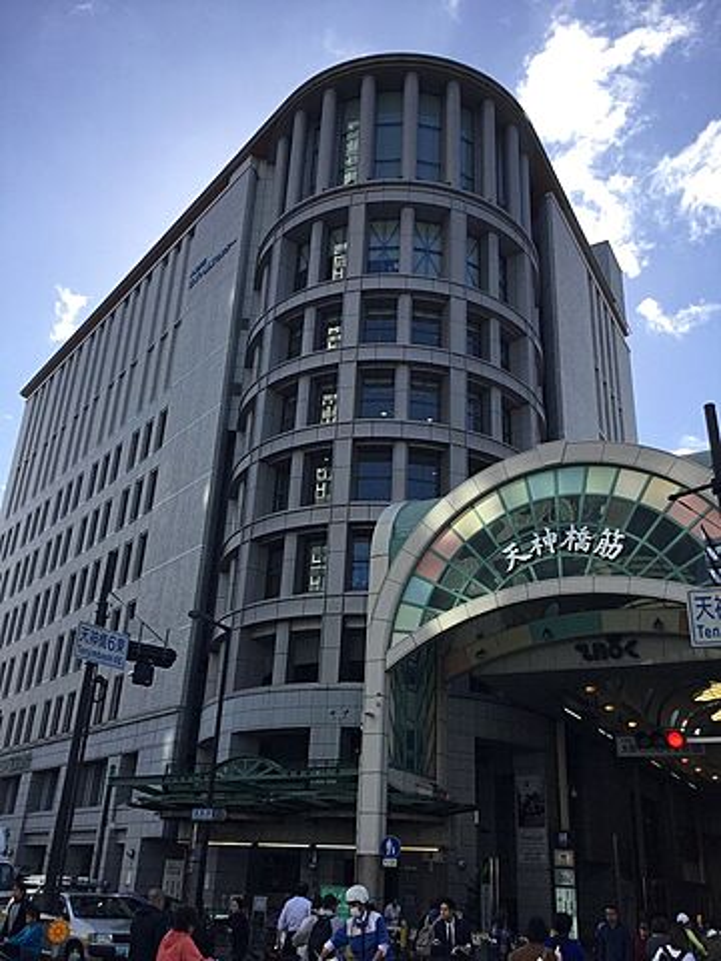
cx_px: 360
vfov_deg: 58.4
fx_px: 861
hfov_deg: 45.4
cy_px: 480
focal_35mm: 31
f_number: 2.4
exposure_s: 1/1006
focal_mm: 3.3
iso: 25
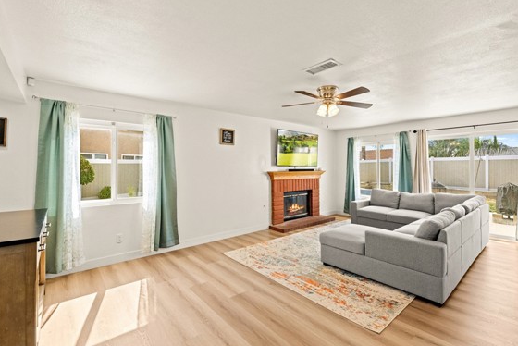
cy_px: 173
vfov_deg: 73.8
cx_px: 282
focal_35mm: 16
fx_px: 230
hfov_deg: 96.5
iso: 2000
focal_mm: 14
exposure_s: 1/160
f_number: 8
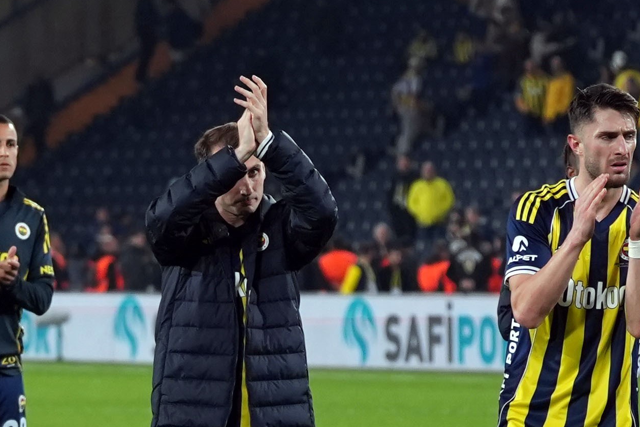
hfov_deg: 4.9
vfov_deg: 3.3
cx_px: -214
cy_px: 326
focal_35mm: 417
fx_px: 7413
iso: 1600
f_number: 2.8
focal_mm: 76
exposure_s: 1/1600
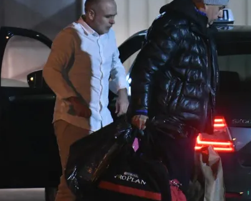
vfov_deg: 4.4
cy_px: 130
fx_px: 2638
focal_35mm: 355
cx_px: 206
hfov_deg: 5.4
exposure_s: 1/100
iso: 4000
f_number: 2.8
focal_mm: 200
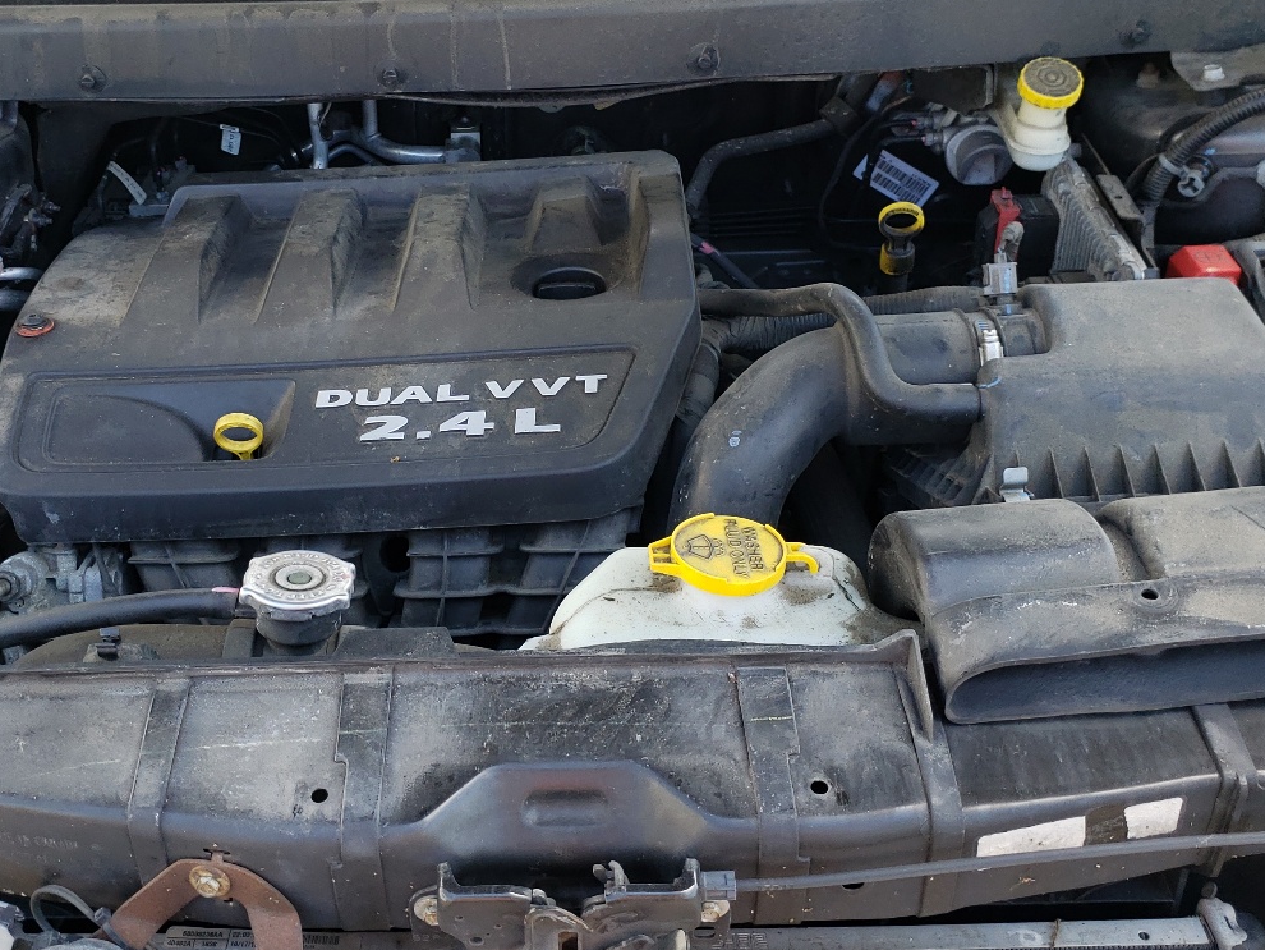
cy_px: 366
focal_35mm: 42
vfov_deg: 34.2
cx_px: 503
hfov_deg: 44.5
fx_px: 1535
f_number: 1.5
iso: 50
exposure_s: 1/217
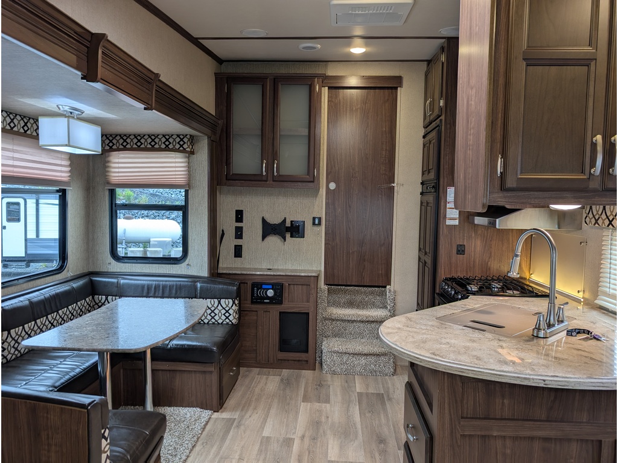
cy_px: 232
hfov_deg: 71.6
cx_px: 309
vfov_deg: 56.8
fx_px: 428
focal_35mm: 24
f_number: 1.68
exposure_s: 1/34.5
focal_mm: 6.9
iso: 21
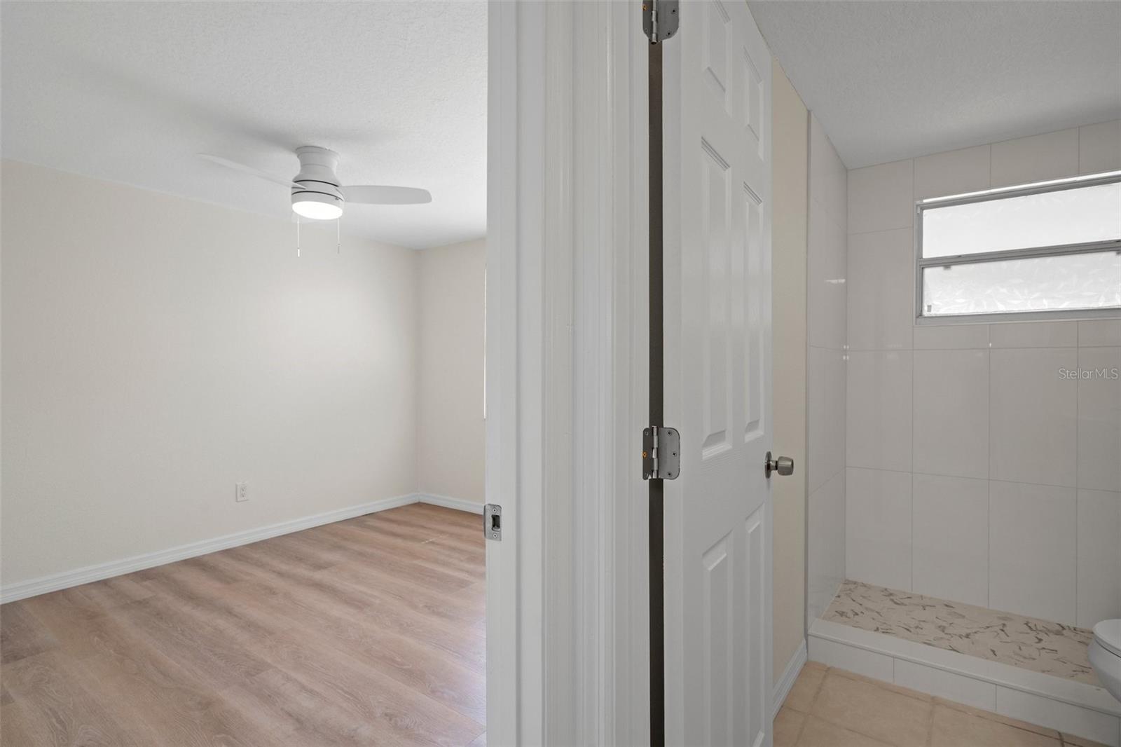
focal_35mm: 17
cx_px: 560
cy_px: 374
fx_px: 529
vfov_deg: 70.4
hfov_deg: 93.3
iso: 320
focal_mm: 17
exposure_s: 1/2.5
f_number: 8
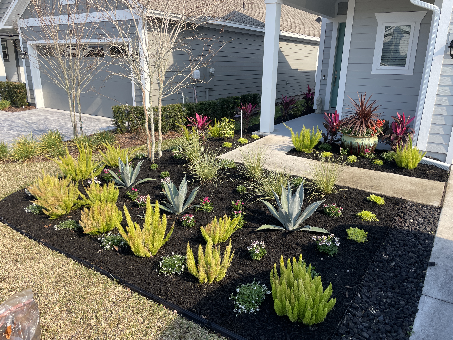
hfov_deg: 67.3
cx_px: 226
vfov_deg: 53.1
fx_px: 340
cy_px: 170
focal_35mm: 26
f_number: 1.6
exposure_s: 1/947
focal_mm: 4.2
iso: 32
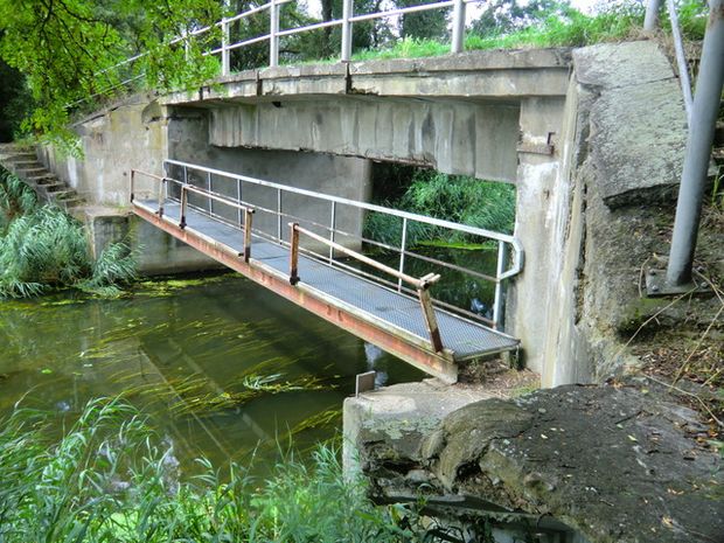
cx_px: 362
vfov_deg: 48.2
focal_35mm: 29
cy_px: 272
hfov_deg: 61.7
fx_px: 607
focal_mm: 5.2
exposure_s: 1/100
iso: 64
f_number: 3.5
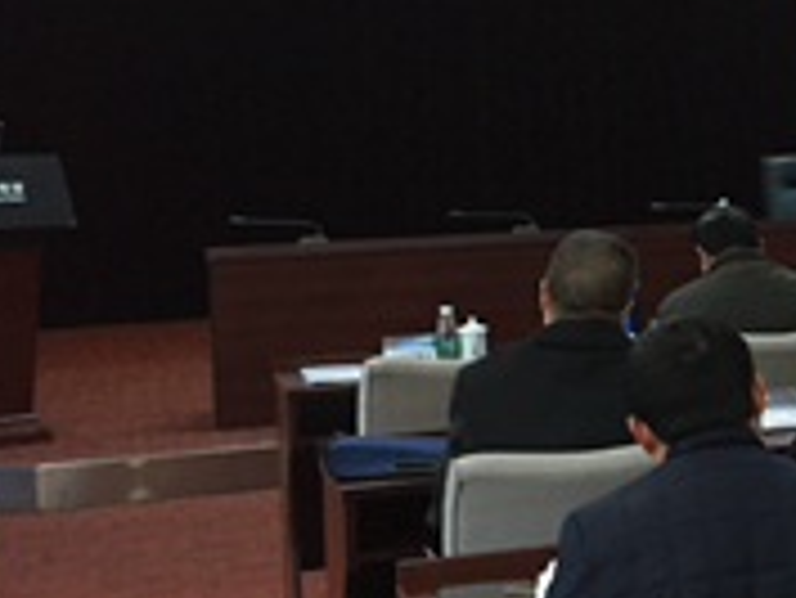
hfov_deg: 19.8
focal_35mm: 90
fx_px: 2071
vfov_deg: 16.4
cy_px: 191
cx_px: 1061
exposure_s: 1/33
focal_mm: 4.15
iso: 250
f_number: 2.2
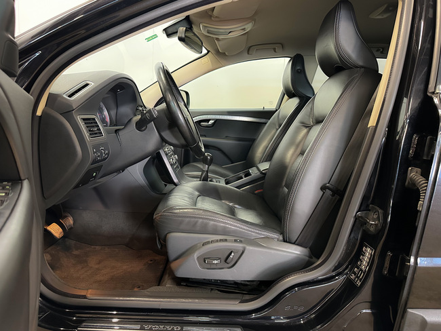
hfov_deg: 71.6
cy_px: 166
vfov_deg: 56.8
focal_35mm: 24
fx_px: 306
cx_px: 220
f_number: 1.8
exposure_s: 1/35
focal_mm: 6.86
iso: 640
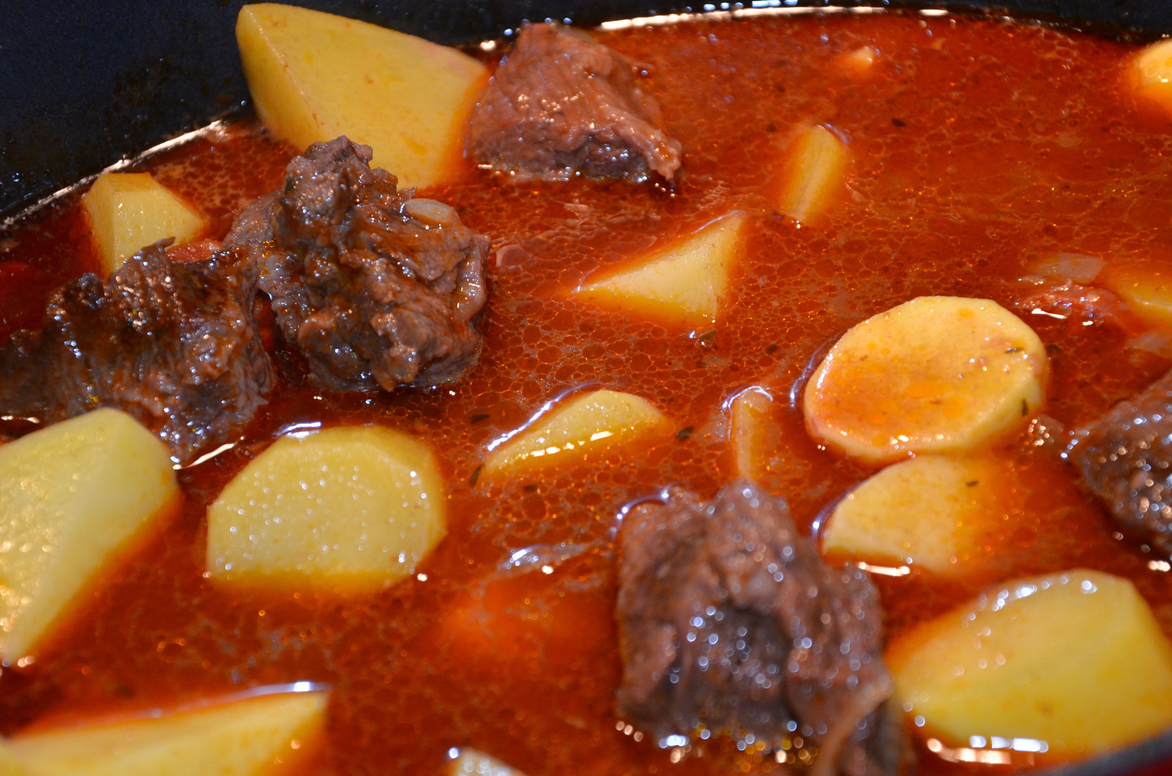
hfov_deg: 20.1
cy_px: 405
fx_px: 3314
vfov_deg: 13.4
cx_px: 557
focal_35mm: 102
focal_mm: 62
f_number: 5.3
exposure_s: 1/60
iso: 800
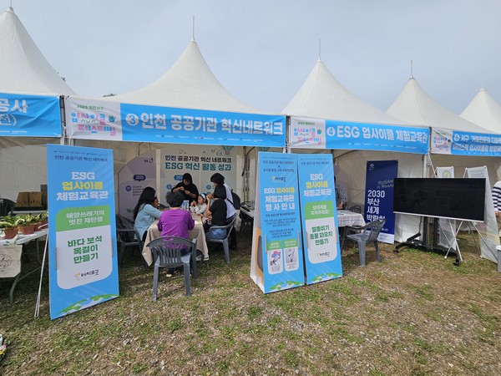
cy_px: 188
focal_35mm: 13
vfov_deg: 89.9
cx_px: 250
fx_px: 188
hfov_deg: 106.2
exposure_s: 1/3493
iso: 50
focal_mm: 2.2
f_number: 2.2
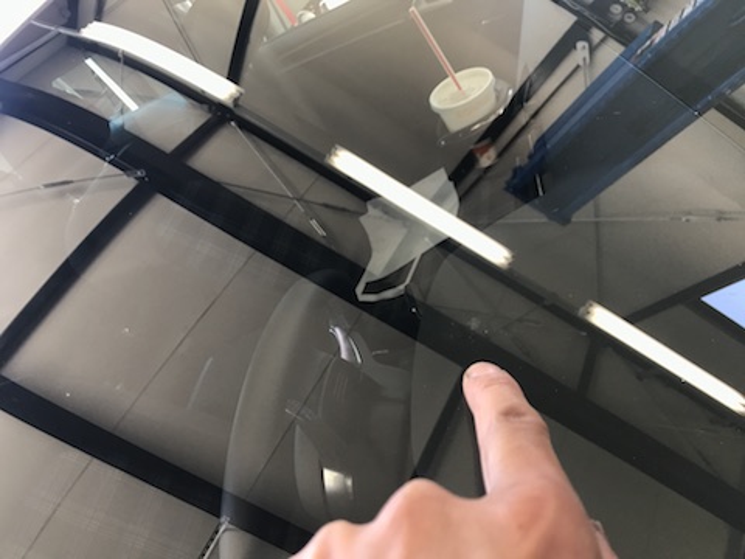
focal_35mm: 28
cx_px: 372
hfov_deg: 63.4
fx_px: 603
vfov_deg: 49.7
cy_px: 280
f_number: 1.8
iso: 25
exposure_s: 1/40
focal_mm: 3.99
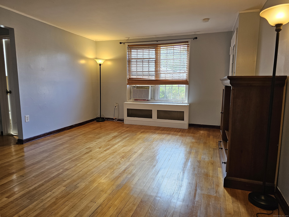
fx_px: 192
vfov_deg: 58.9
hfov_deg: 73.9
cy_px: 108
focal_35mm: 23
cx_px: 144
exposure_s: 1/120
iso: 160
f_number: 1.7
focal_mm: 6.3
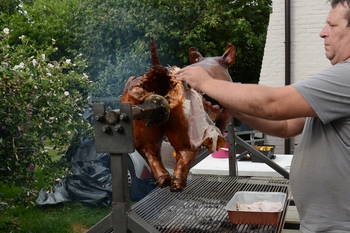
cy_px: 122
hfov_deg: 41.1
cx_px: 189
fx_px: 466
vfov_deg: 28.0
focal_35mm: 48
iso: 200
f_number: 7.1
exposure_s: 1/200
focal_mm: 28
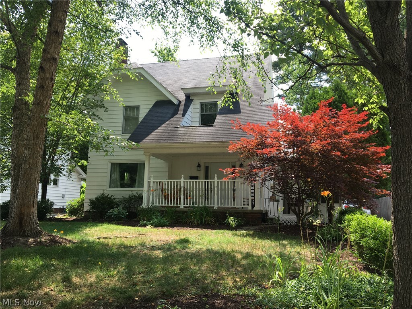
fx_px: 345
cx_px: 206
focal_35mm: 29
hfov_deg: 61.7
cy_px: 154
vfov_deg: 48.2
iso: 25
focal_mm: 4.15
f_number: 2.2
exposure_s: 1/398
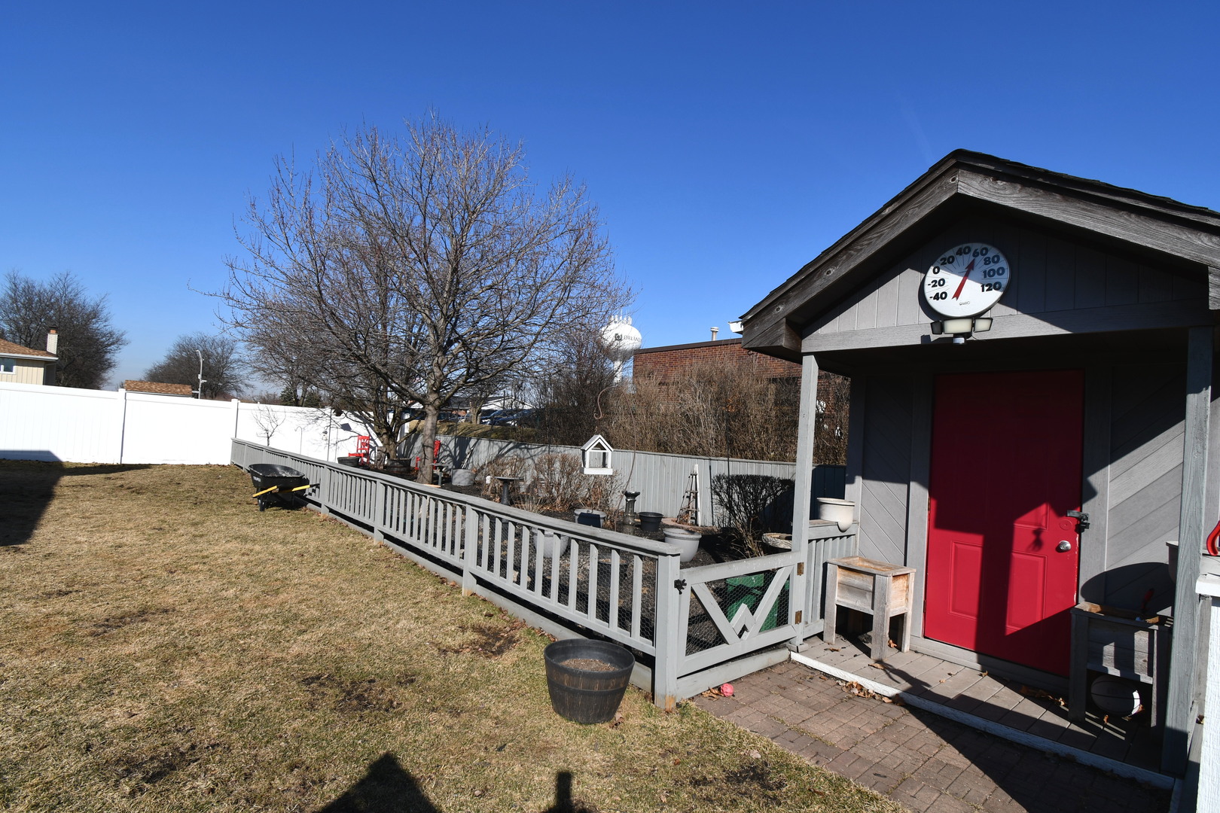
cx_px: 610
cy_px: 406
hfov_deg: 100.4
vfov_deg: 77.3
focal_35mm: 15
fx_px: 508
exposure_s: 1/400
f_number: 10
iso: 100
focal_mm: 10
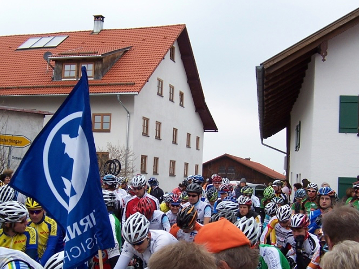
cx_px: 155
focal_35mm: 51
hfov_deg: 37.4
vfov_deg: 28.5
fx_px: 529
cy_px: 159
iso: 80
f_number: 3.4
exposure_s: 1/350
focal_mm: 5.5
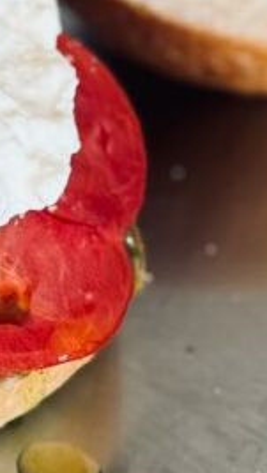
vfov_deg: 10.6
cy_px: -86
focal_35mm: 200
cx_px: -127
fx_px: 2514
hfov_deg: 6.0
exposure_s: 1/100
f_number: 1.78
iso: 50
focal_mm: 6.76
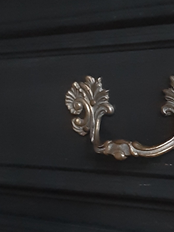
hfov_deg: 16.9
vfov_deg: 22.8
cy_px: 122
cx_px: 168
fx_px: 576
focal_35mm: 86
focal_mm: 3.93
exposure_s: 1/10
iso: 1250
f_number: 1.7
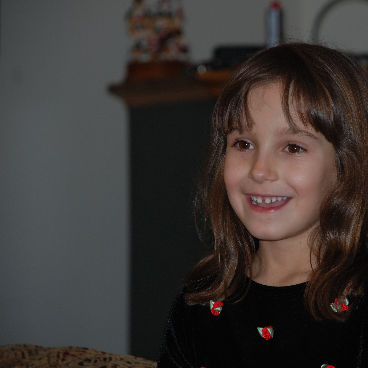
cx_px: 277
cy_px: 176
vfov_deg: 6.5
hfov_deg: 6.5
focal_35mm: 271
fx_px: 3255
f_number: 5.6
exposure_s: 1/60
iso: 200
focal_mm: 135
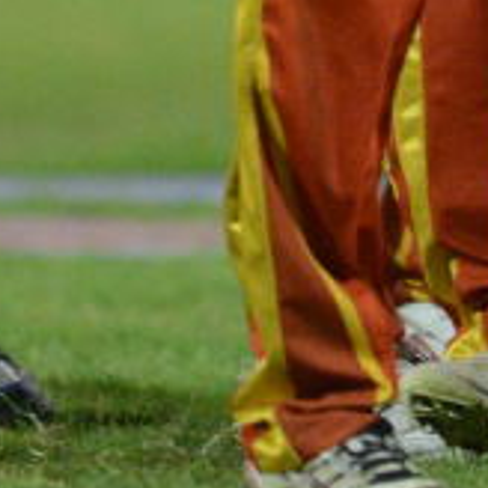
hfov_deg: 0.5
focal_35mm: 3309
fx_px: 52777
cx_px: 428
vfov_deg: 0.5
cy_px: -918
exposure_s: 1/1000
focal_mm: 400
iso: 5000
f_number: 2.8
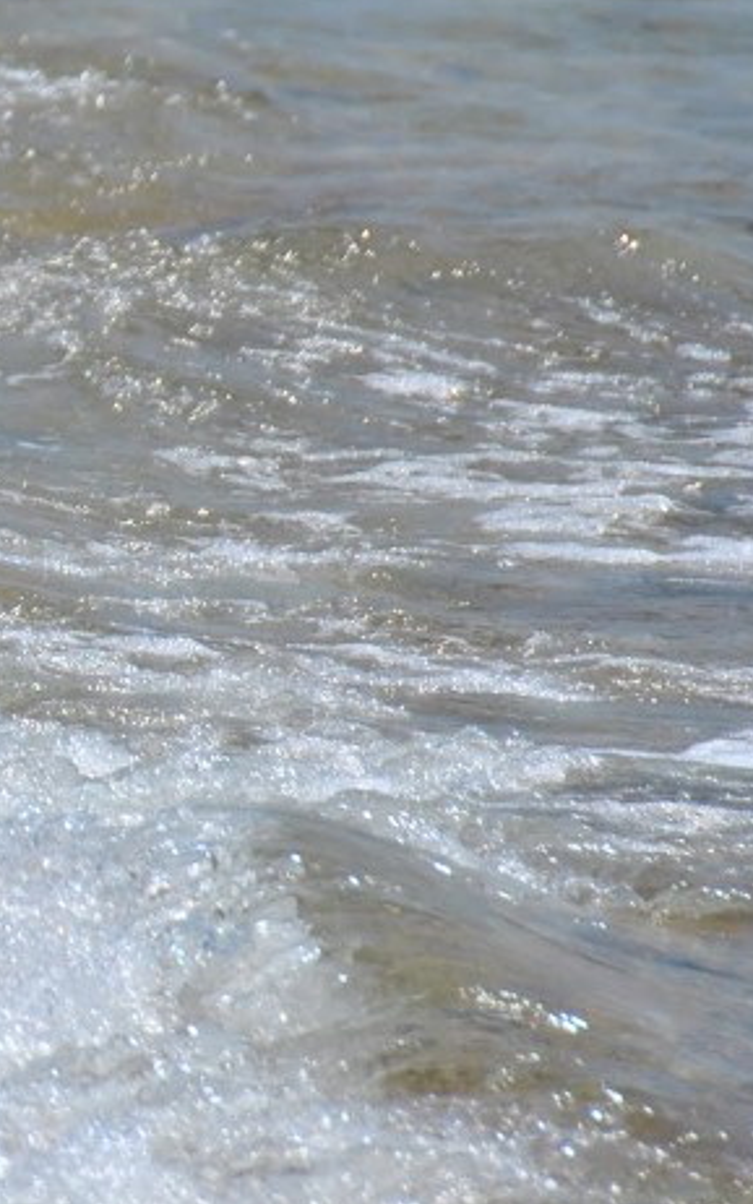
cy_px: 550
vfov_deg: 2.8
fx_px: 24939
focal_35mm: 760
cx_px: -228
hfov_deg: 1.7
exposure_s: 1/1600
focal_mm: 200
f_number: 5.6
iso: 200
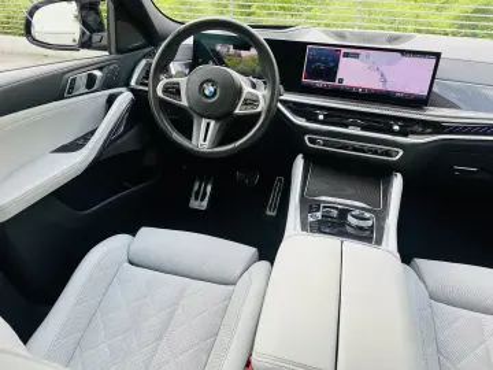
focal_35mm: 24
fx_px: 342
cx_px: 246
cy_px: 185
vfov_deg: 56.8
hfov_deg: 71.6
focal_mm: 6.86
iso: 64
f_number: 1.78
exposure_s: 1/121
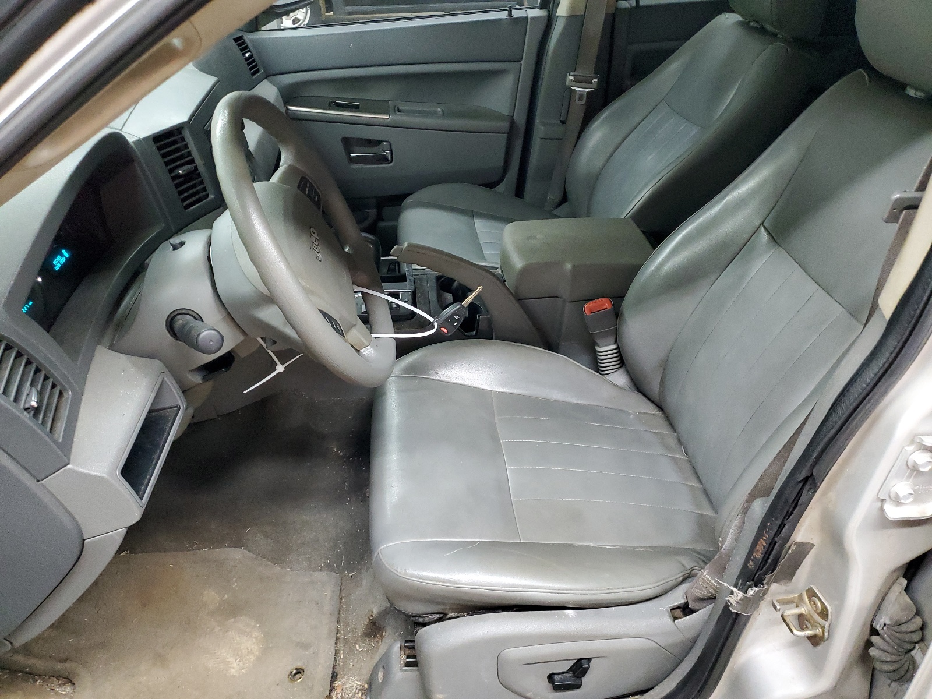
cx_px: 466
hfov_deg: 67.3
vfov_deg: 53.1
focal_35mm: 26
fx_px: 700
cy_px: 350
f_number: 1.5
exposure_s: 1/60.2
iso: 409
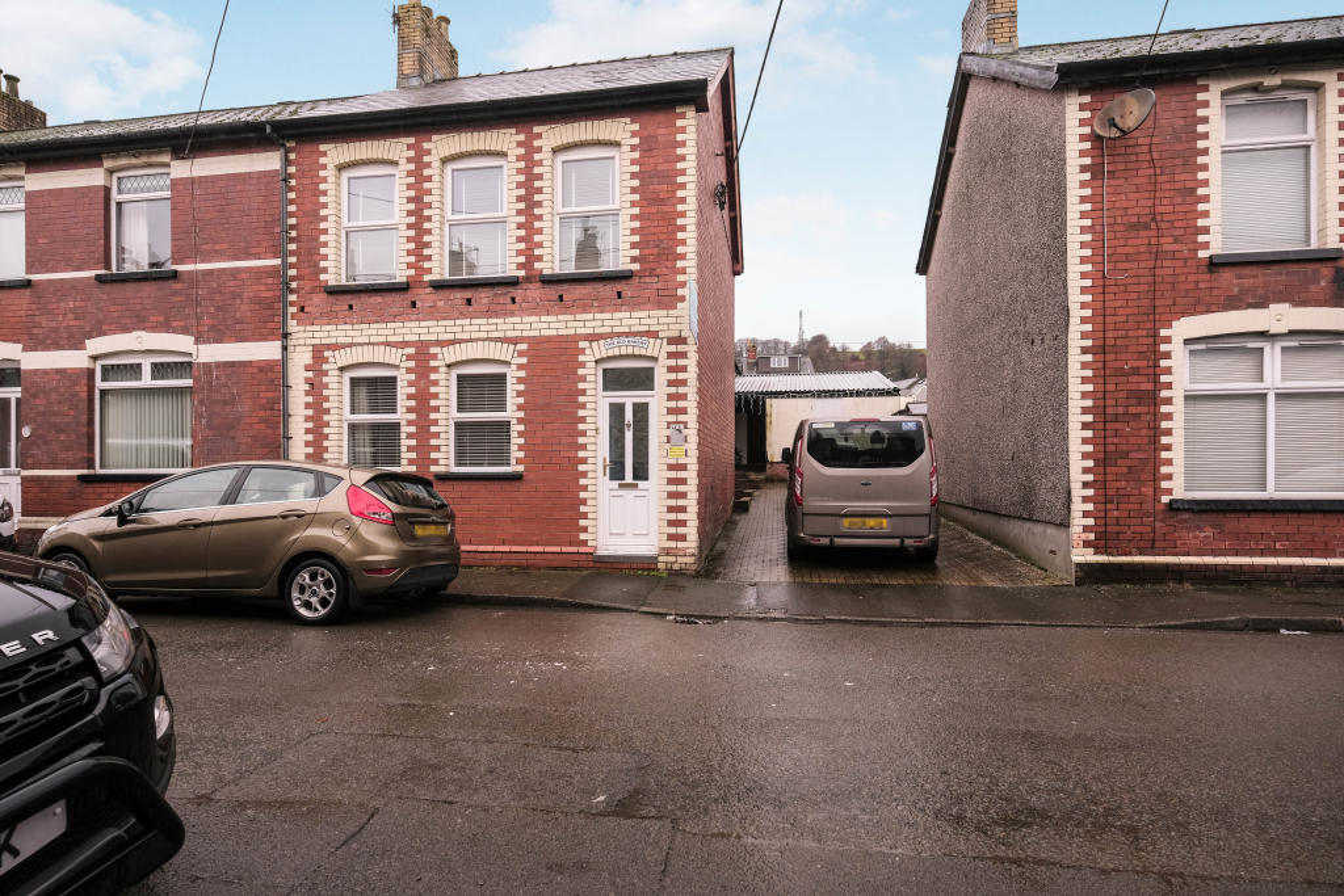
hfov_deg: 93.3
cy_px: 448
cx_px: 672
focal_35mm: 17
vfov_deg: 70.5
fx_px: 635
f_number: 8
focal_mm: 11
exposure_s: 1/50
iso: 400
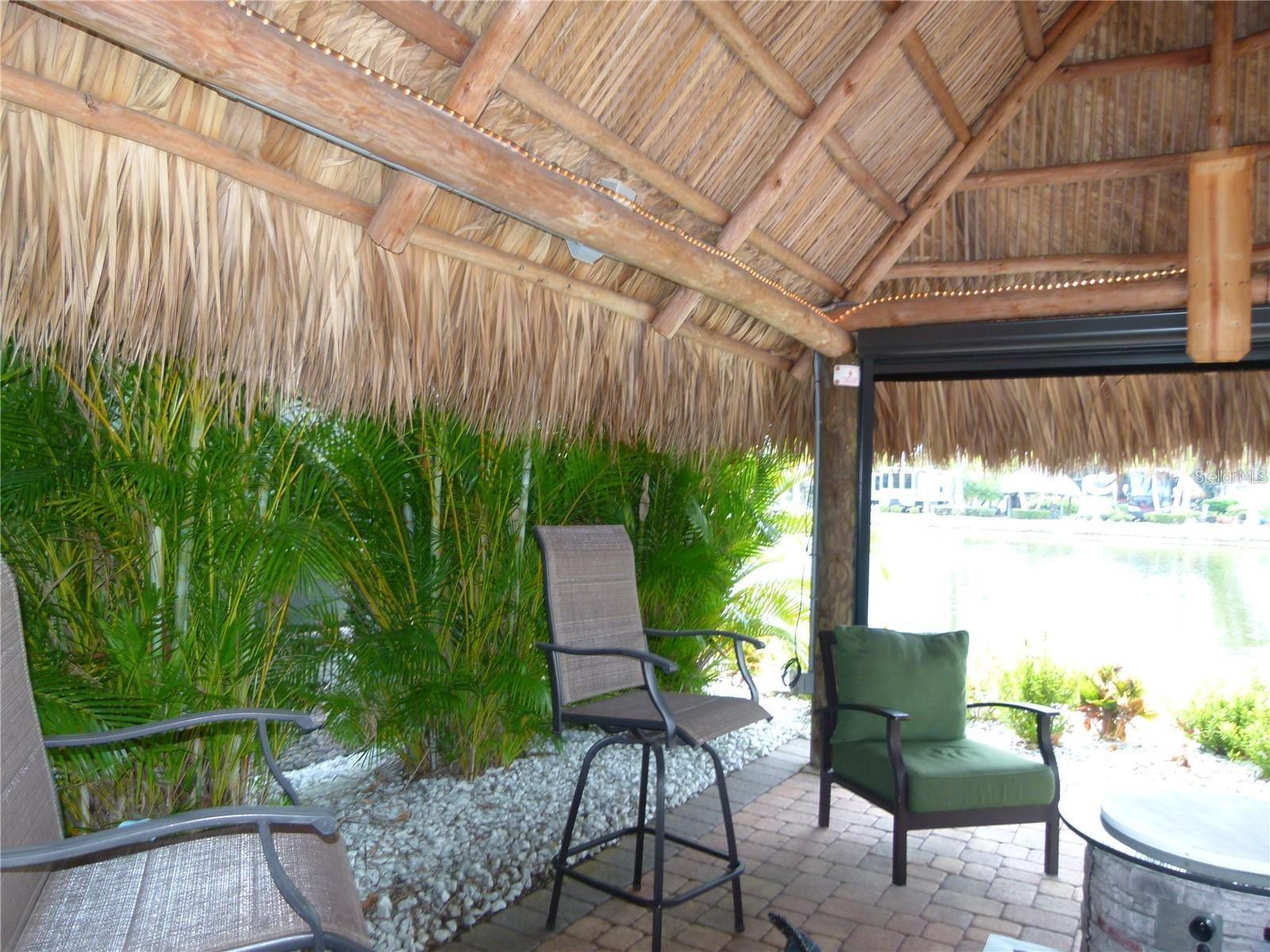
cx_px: 635
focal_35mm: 25
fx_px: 917
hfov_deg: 69.4
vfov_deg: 54.9
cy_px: 476
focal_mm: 4.5
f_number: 2.8
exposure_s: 1/60
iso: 100
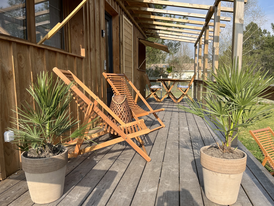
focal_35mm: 26
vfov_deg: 53.1
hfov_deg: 67.3
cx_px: 137
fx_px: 206
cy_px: 103
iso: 50
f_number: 1.6
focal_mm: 5.1
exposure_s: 1/1992
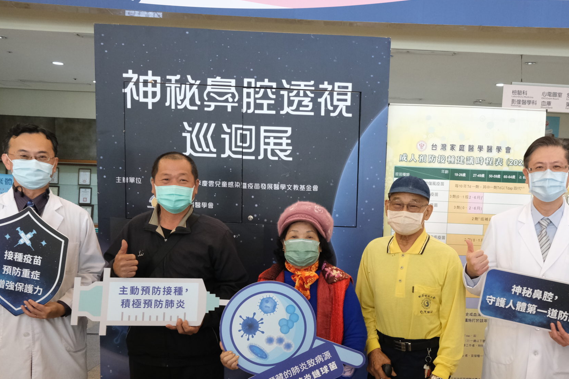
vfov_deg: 35.3
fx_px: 585
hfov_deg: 51.2
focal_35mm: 37
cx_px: 364
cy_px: 277
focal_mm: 16
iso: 2500
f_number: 5
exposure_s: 1/20
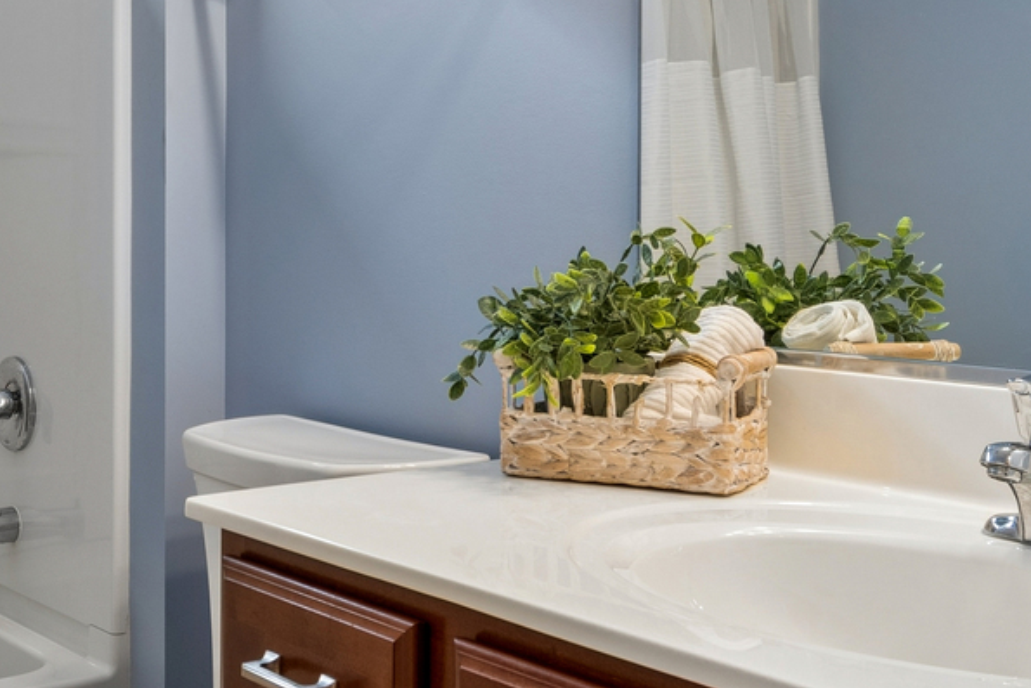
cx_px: 364
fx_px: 1404
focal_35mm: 49
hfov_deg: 40.0
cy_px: 293
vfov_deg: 27.5
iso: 320
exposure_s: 1/20
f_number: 8
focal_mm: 12
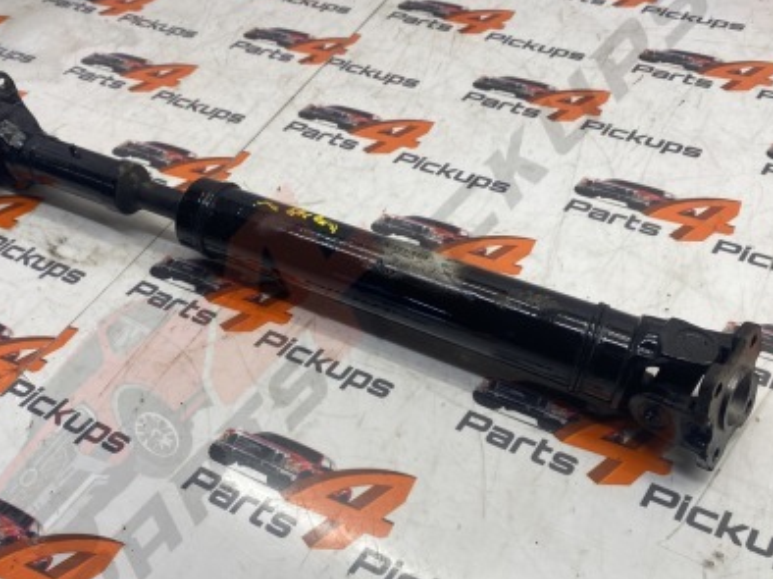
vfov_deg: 42.9
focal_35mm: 33
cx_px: 349
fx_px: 736
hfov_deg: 55.3
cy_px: 290
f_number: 1.8
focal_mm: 4.25
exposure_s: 1/128
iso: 32
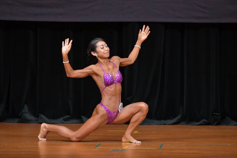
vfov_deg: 3.7
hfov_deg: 5.5
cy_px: 79
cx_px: 118
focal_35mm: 375
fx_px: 2468
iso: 4000
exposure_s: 1/400
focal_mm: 250
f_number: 5.6
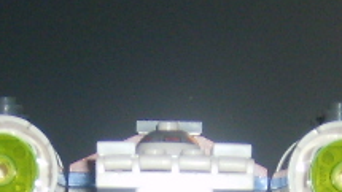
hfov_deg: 11.8
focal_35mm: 182
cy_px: 309
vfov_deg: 6.6
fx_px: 1651
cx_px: 153
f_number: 2.8
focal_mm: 5.8
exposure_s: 1/45
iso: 100
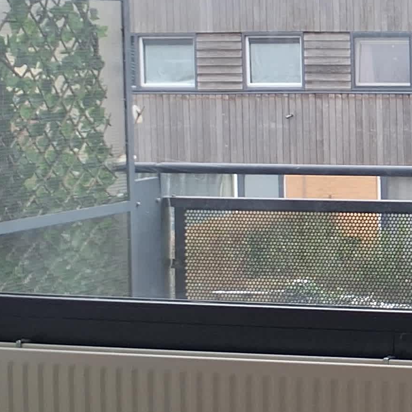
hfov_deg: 14.2
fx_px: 1522
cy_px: 129
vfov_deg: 15.4
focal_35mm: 113
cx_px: 656
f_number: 1.9
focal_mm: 3.6
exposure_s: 1/116
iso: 40
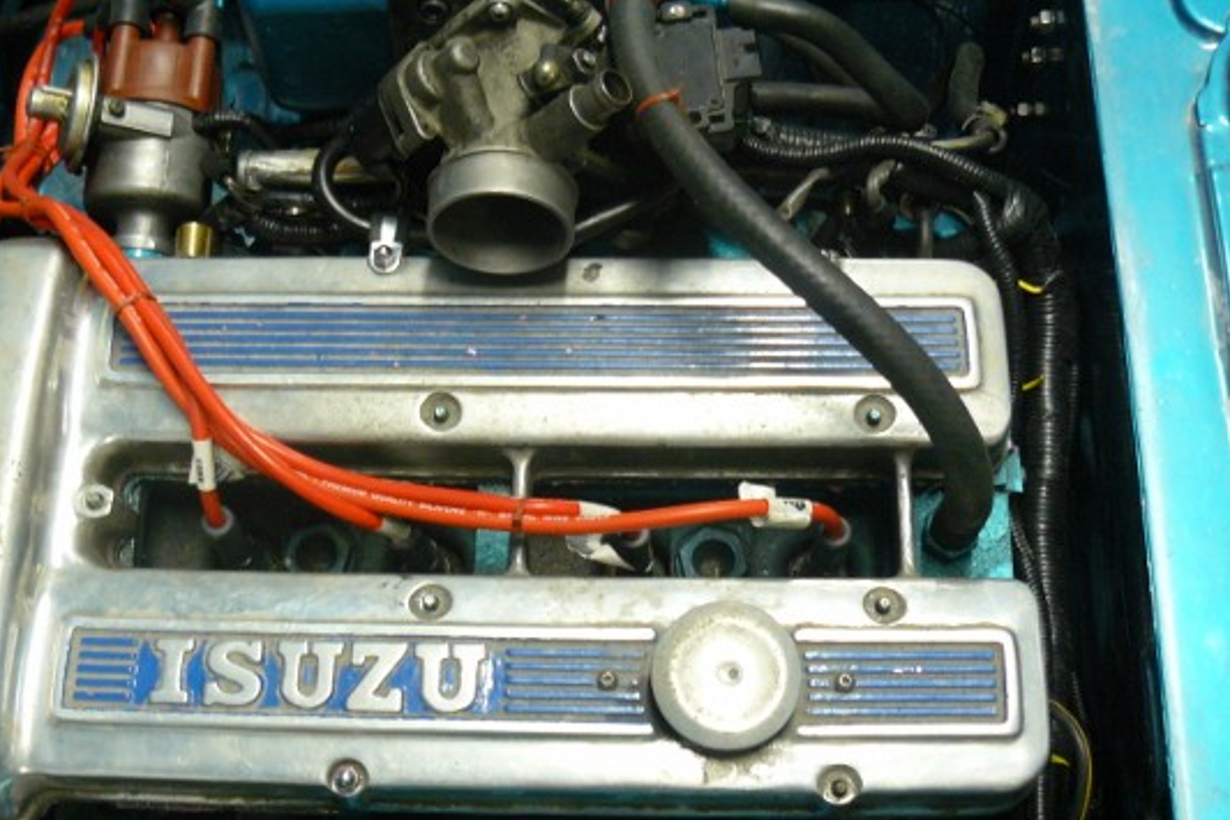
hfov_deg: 43.6
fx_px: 1537
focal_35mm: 45
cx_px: 584
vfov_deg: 29.7
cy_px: 314
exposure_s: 1/8
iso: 200
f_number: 2.8
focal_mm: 6
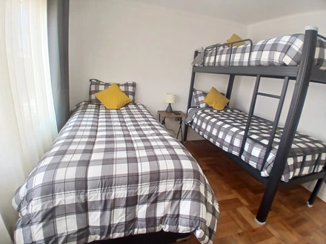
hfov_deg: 91.0
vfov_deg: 74.7
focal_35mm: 17
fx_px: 160
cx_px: 163
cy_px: 122
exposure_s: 1/50
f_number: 2.2
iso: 100
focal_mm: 1.4
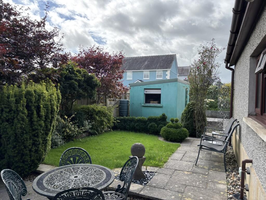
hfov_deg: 67.3
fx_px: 200
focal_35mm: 26
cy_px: 100
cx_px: 133
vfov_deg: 53.1
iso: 50
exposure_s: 1/1092
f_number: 1.6
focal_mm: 5.96
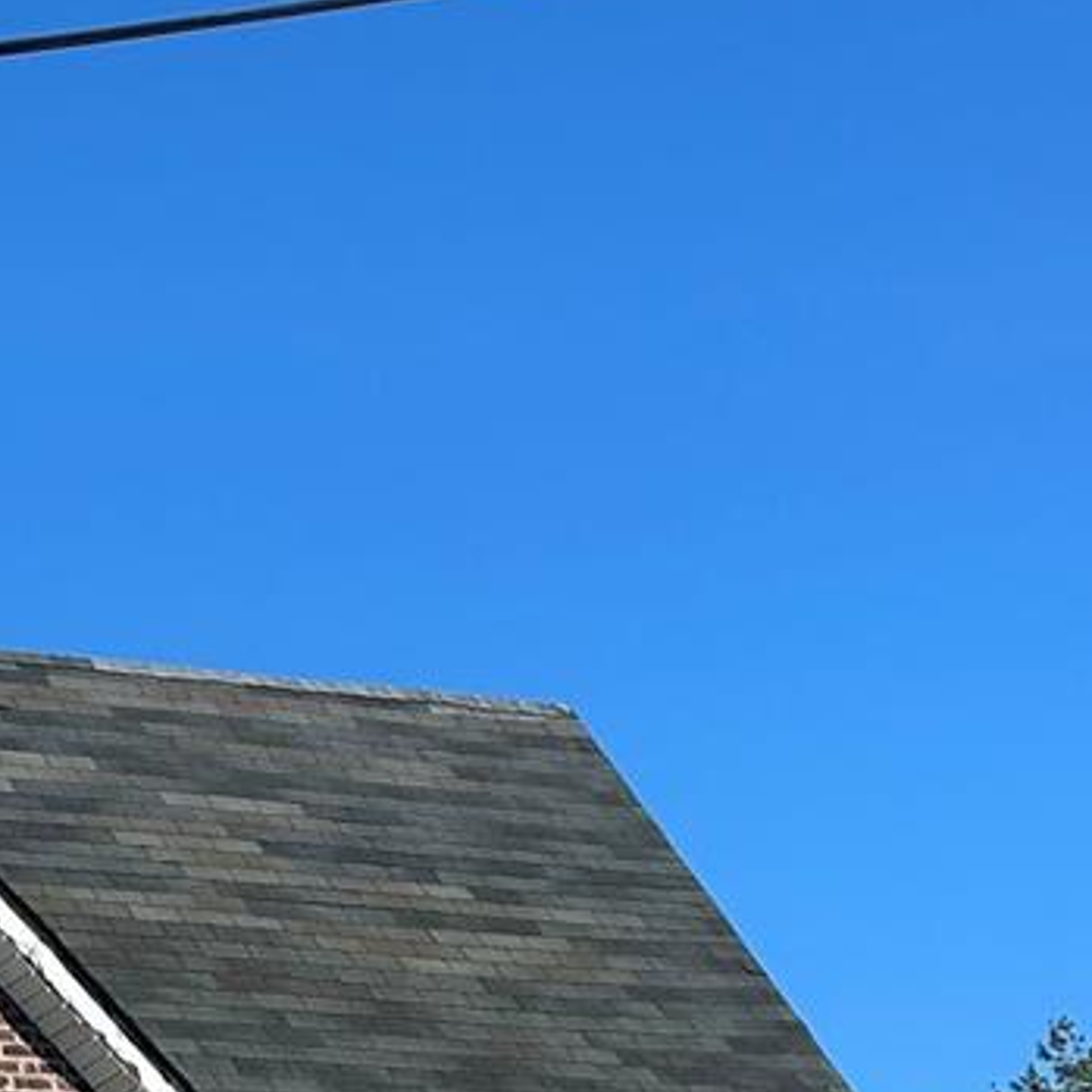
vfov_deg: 17.2
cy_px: 469
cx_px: -510
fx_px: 3605
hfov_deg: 15.9
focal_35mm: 101
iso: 50
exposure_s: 1/4115
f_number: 1.5
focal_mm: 5.7
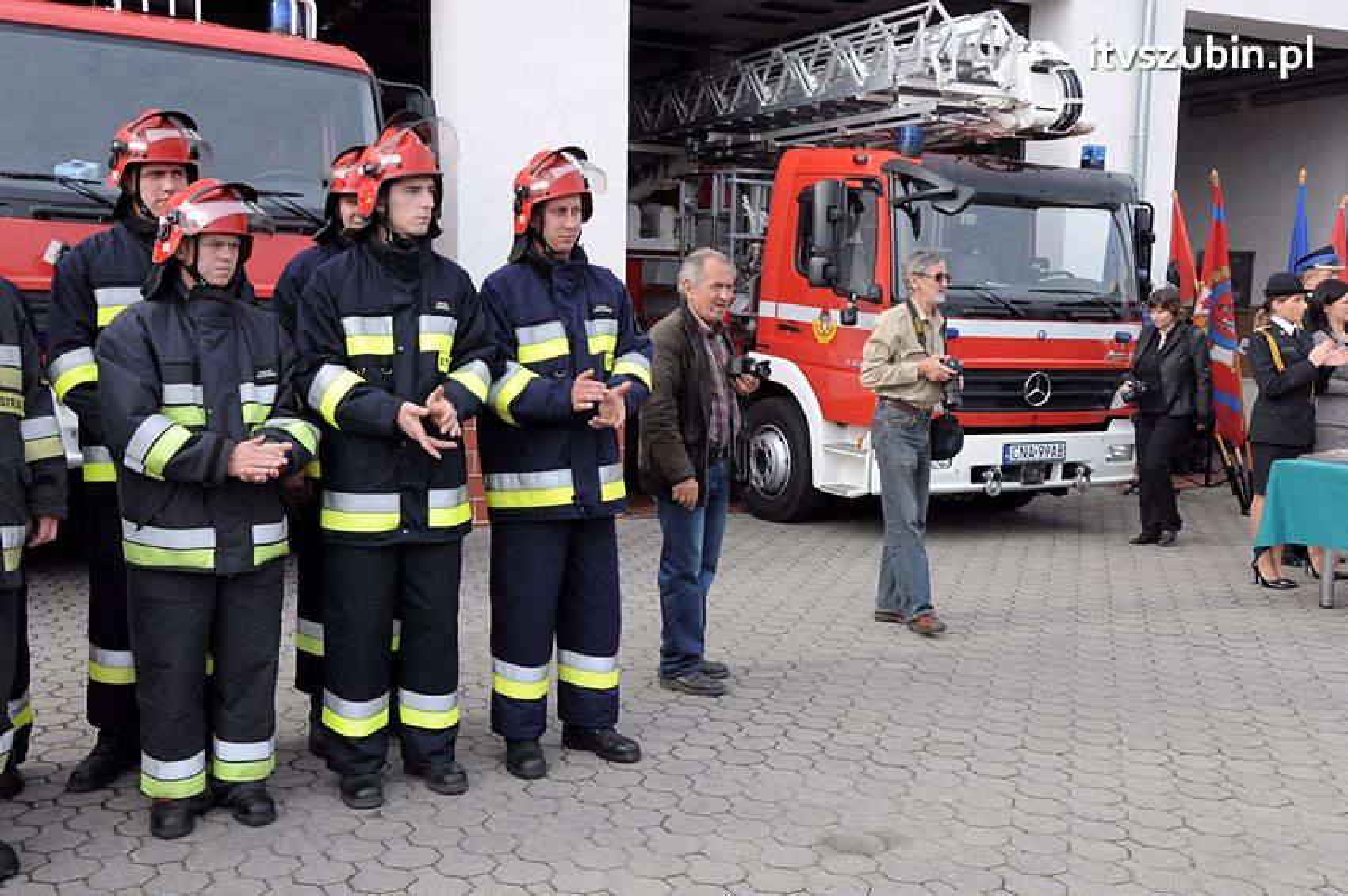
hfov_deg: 51.3
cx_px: 674
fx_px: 1403
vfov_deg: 35.4
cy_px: 448
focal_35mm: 38
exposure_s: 1/320
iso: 500
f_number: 9
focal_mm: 25
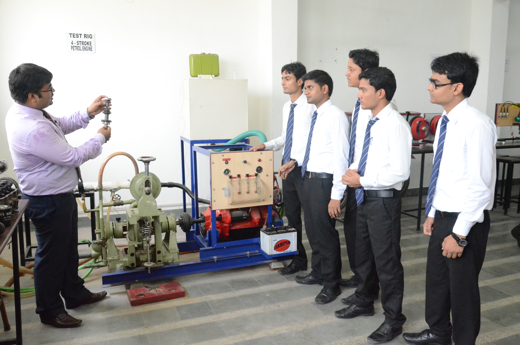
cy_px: 172
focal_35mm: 32
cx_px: 260
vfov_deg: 41.5
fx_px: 454
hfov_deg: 59.6
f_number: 6.3
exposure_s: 1/125
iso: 6400
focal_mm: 21
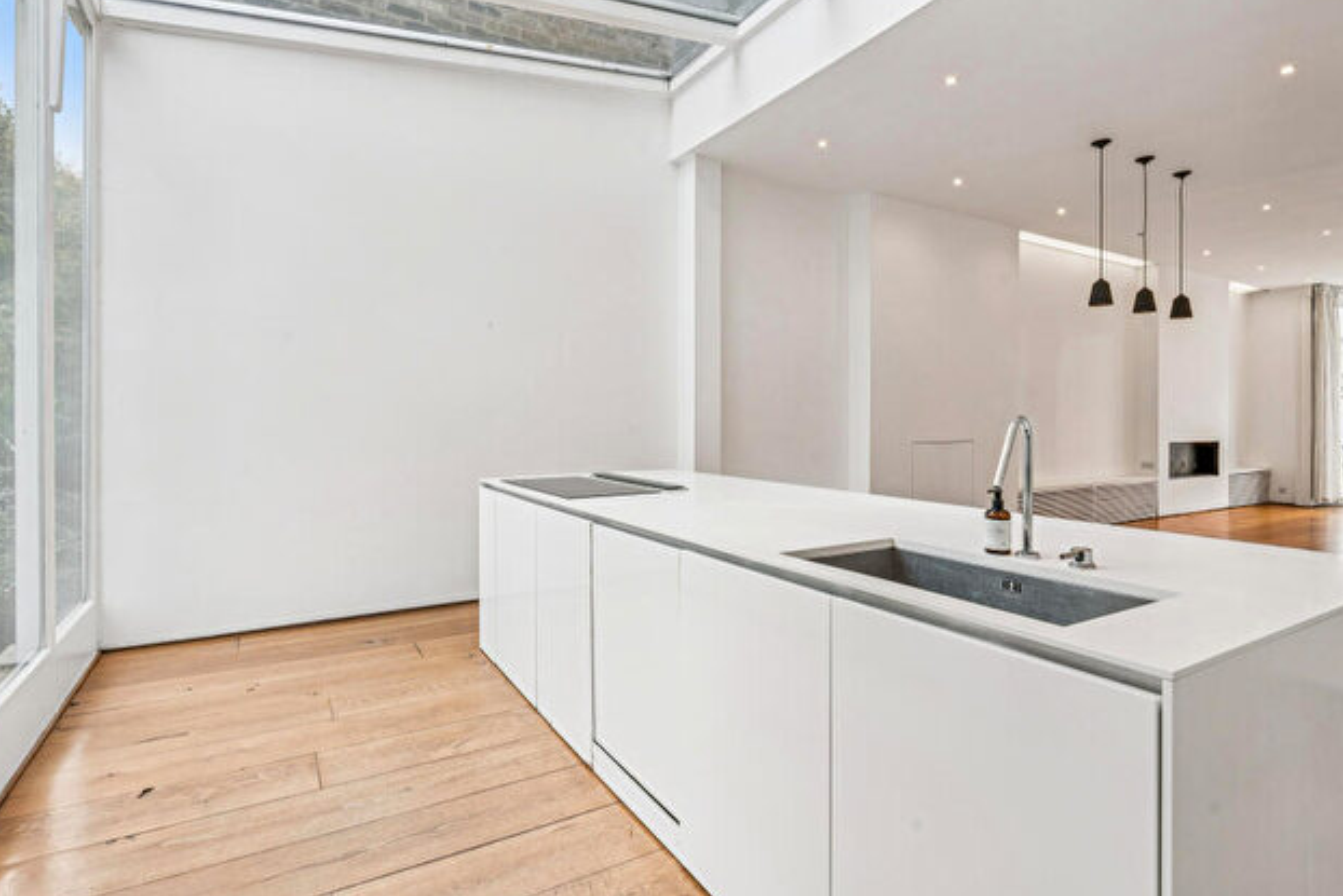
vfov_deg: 67.4
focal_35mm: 18
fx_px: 672
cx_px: 689
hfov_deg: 90.0
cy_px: 422
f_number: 9.5
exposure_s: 1/2
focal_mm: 16
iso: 50
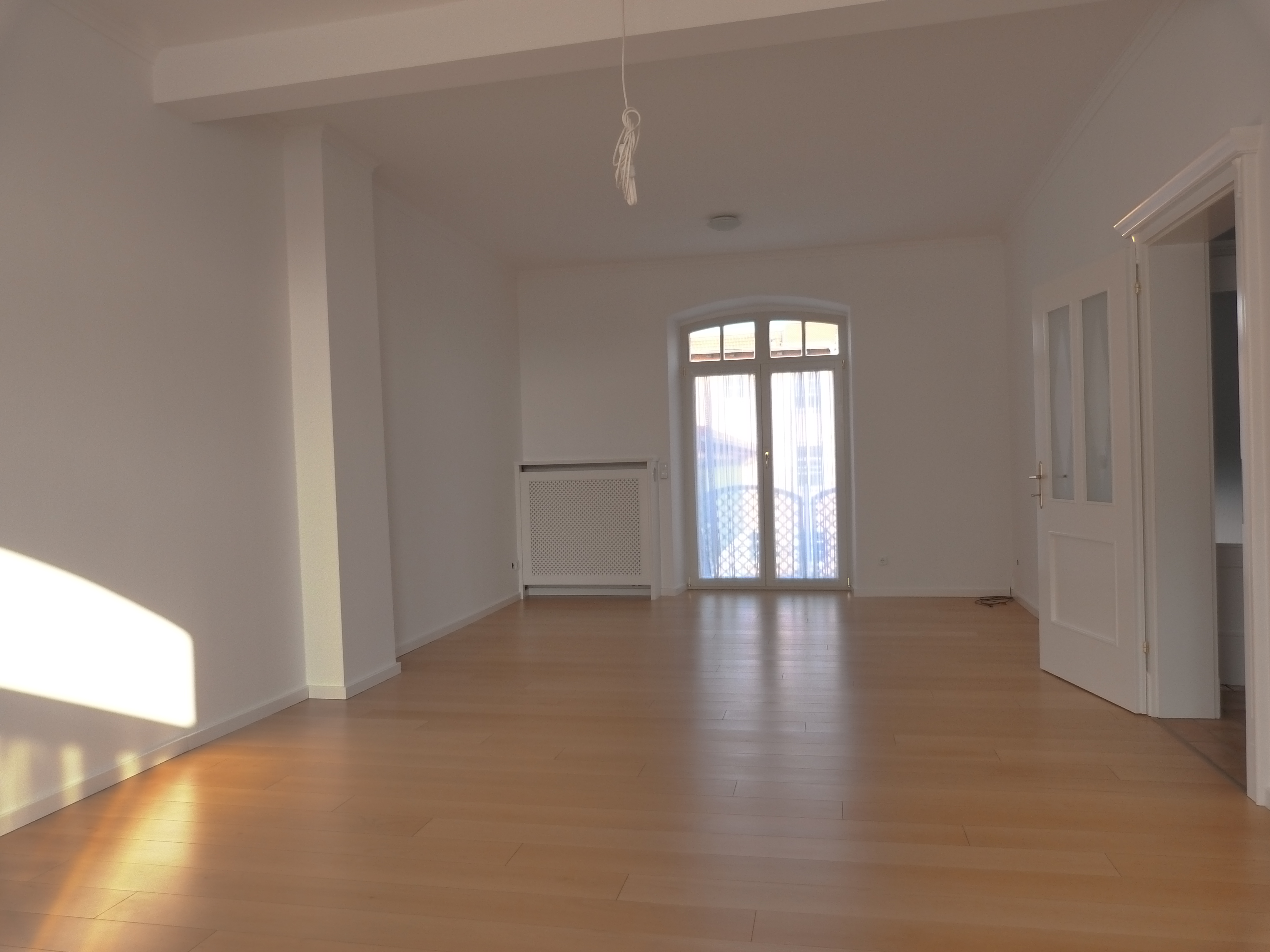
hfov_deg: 69.4
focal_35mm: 25
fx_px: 917
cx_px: 635
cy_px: 476
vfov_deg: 54.9
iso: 400
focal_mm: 4.5
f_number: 2.8
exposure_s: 1/80
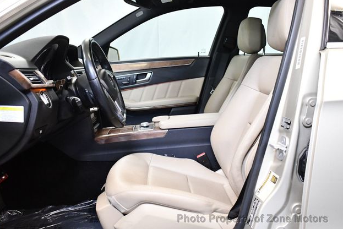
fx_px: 353
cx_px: 171
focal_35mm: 37
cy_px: 112
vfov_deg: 36.0
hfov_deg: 51.9
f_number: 3.5
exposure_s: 1/125
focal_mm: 18
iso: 2800
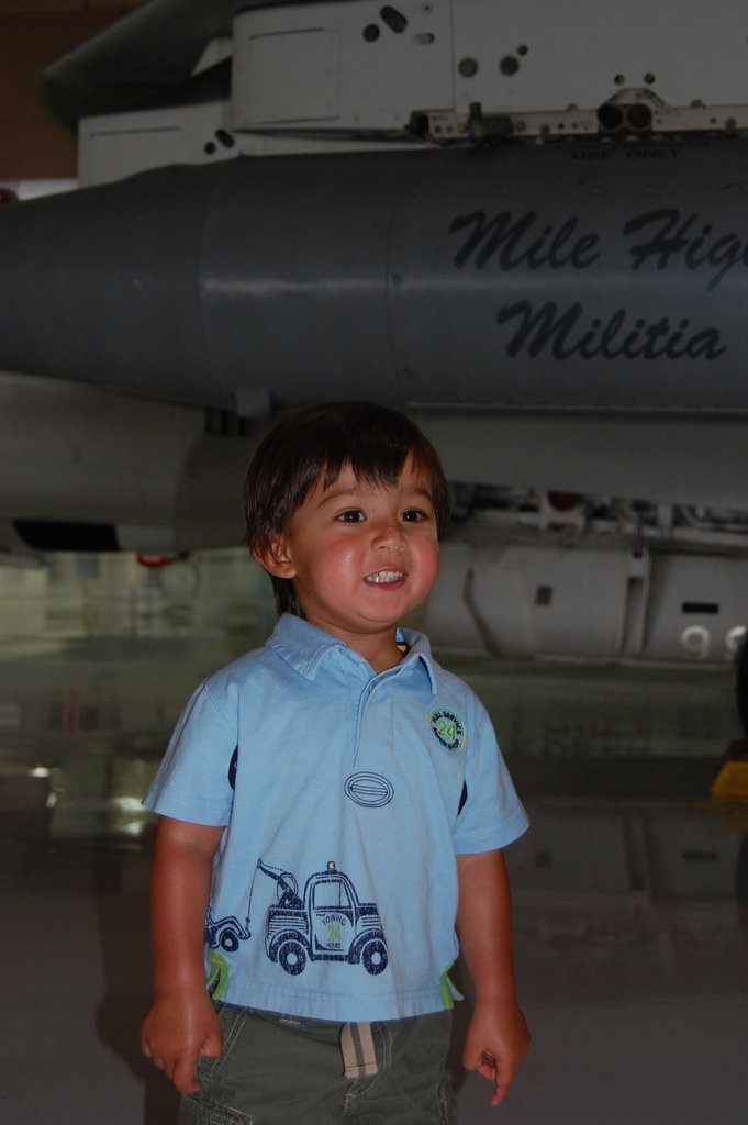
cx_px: 374
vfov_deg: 35.1
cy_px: 562
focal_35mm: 57
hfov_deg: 23.7
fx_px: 1779
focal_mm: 38
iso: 400
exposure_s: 1/60
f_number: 4.8
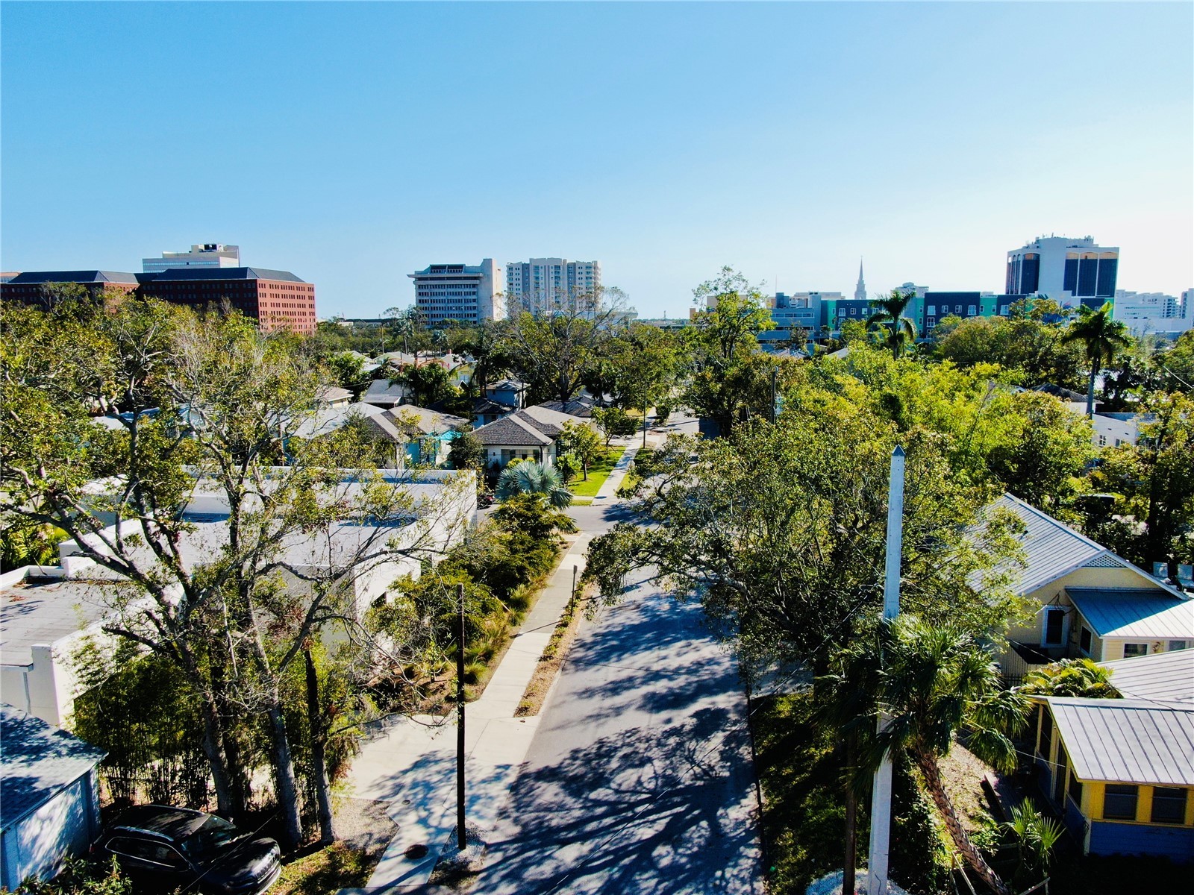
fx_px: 828
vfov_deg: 56.8
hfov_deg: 71.6
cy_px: 448
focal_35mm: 24
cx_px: 597
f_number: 2.8
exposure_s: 1/1600
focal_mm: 4.39
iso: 100
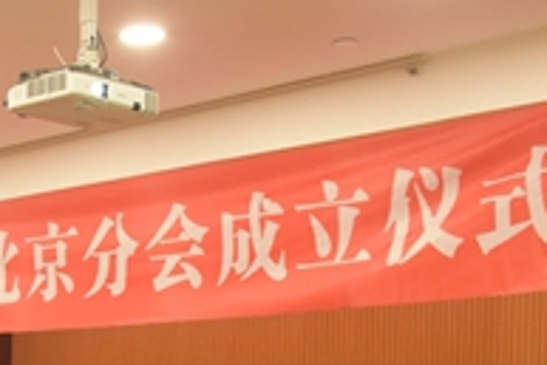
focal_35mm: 84
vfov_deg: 15.3
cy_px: 504
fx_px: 1277
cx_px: -170
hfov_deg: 21.7
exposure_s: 1/125
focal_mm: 18
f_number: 5.6
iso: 4000
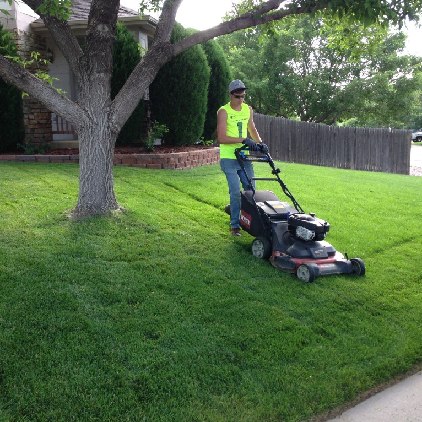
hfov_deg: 42.8
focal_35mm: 39
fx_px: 538
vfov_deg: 42.8
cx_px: 208
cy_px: 211
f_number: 2.4
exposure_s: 1/120
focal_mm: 4.12
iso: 50
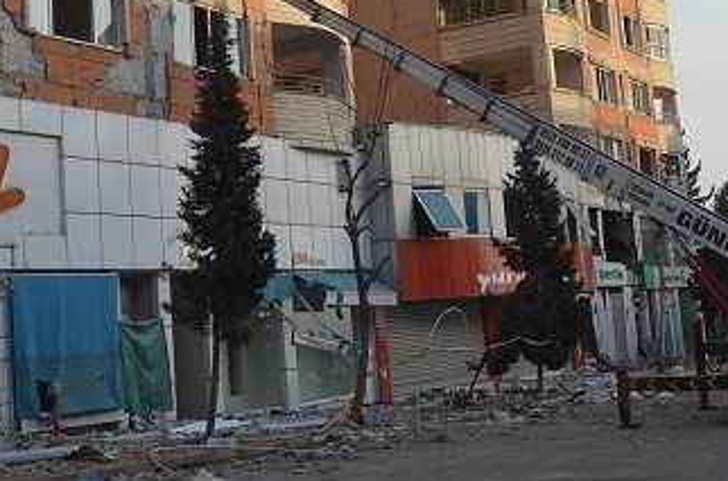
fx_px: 1352
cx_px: 384
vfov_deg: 19.8
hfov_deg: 30.1
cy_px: 40
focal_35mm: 67
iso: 200
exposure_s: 1/250
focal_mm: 24
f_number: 8
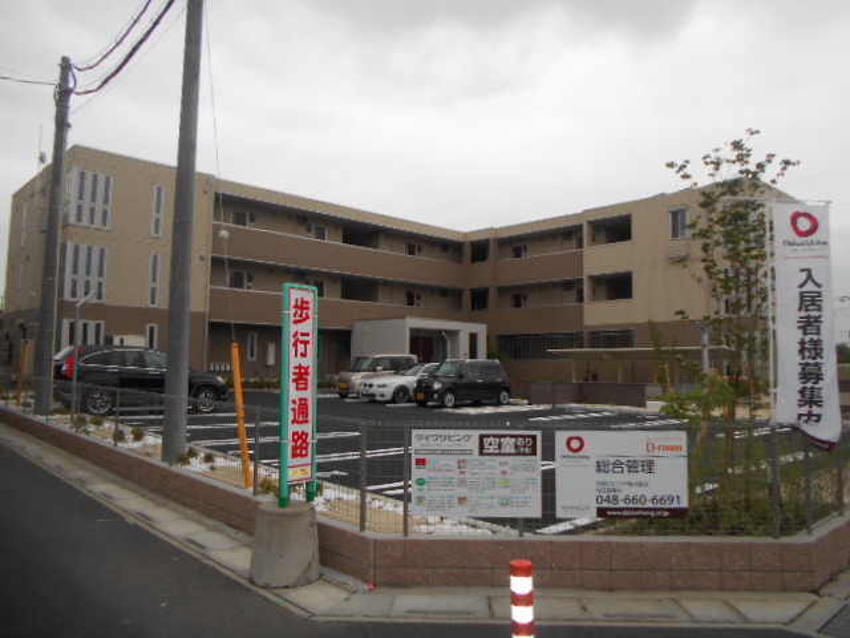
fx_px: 638
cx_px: 425
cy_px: 319
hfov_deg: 67.3
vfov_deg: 53.1
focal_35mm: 26
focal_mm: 4.6
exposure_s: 1/160
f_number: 3.2
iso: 80
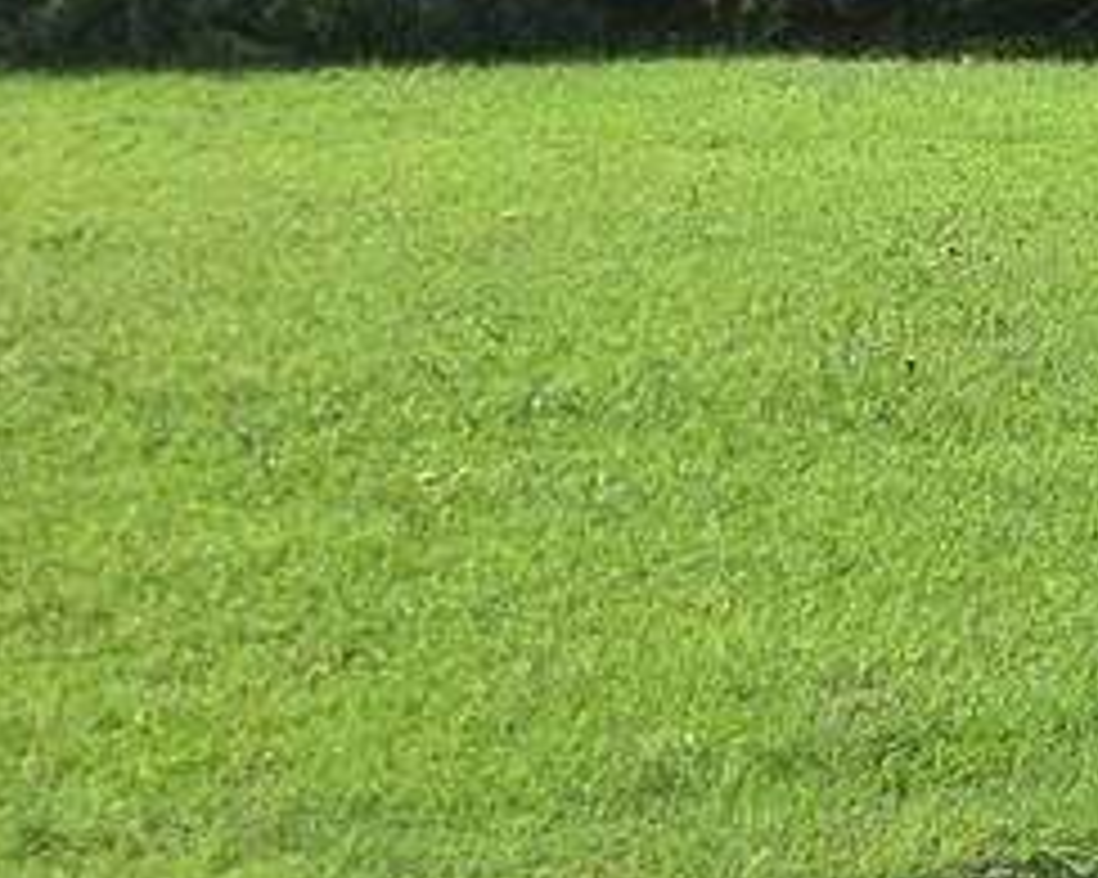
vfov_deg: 12.3
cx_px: 2691
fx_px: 3833
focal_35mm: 118
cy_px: -509
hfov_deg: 12.5
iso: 25
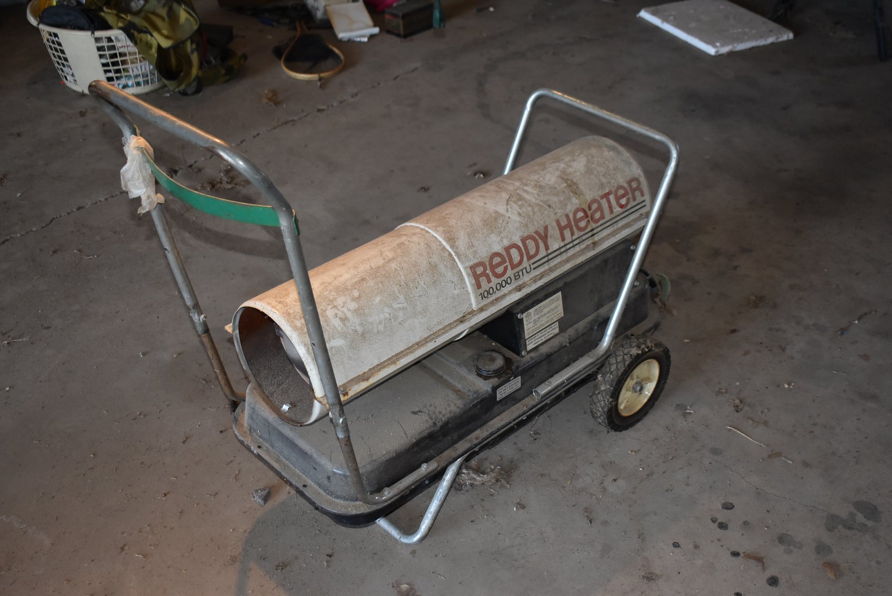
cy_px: 298
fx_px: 1079
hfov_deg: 44.9
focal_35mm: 44
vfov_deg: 30.9
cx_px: 446
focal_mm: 29
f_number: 4.2
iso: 800
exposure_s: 1/125
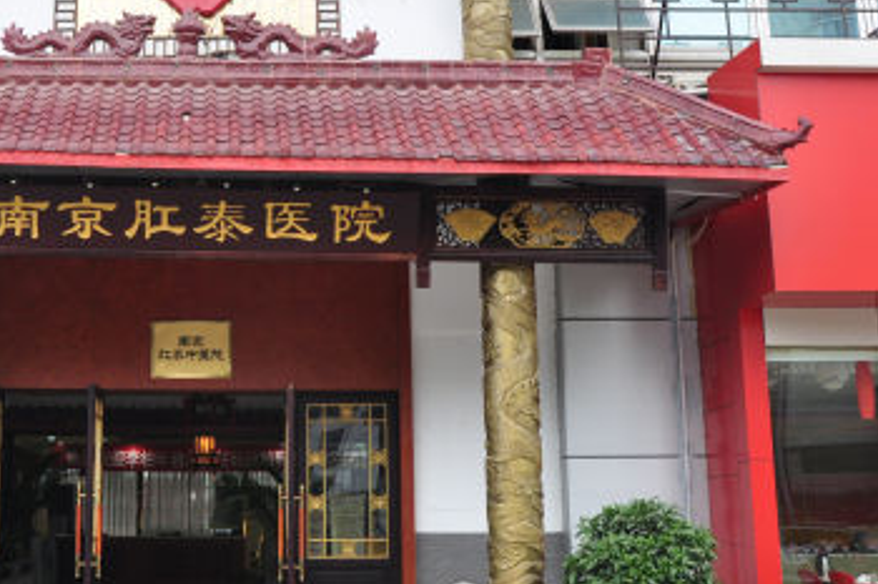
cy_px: 189
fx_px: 1316
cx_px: 171
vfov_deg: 24.9
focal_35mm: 54
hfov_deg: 35.6
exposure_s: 1/60
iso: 400
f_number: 8
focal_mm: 18
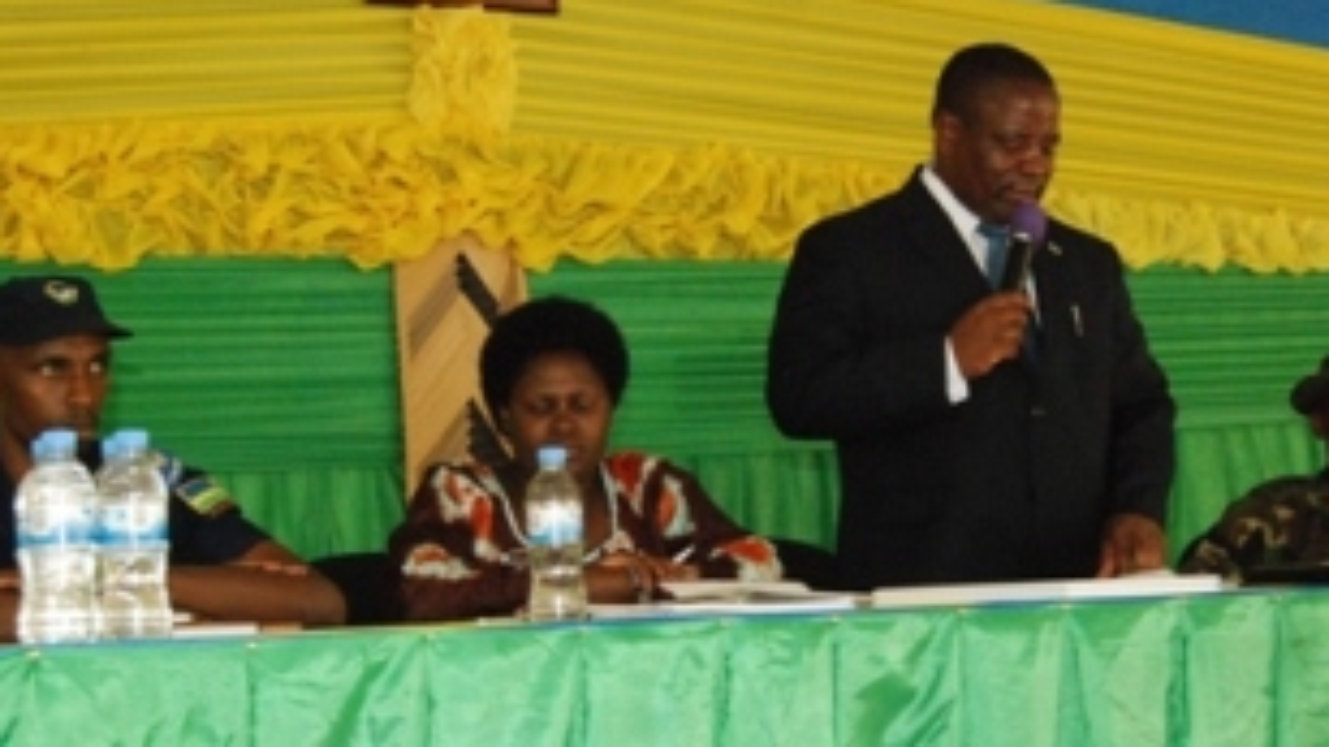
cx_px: 725
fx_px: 2073
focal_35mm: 59
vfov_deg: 20.4
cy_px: 423
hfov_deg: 35.5
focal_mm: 23
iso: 1600
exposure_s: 1/60
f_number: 5.6
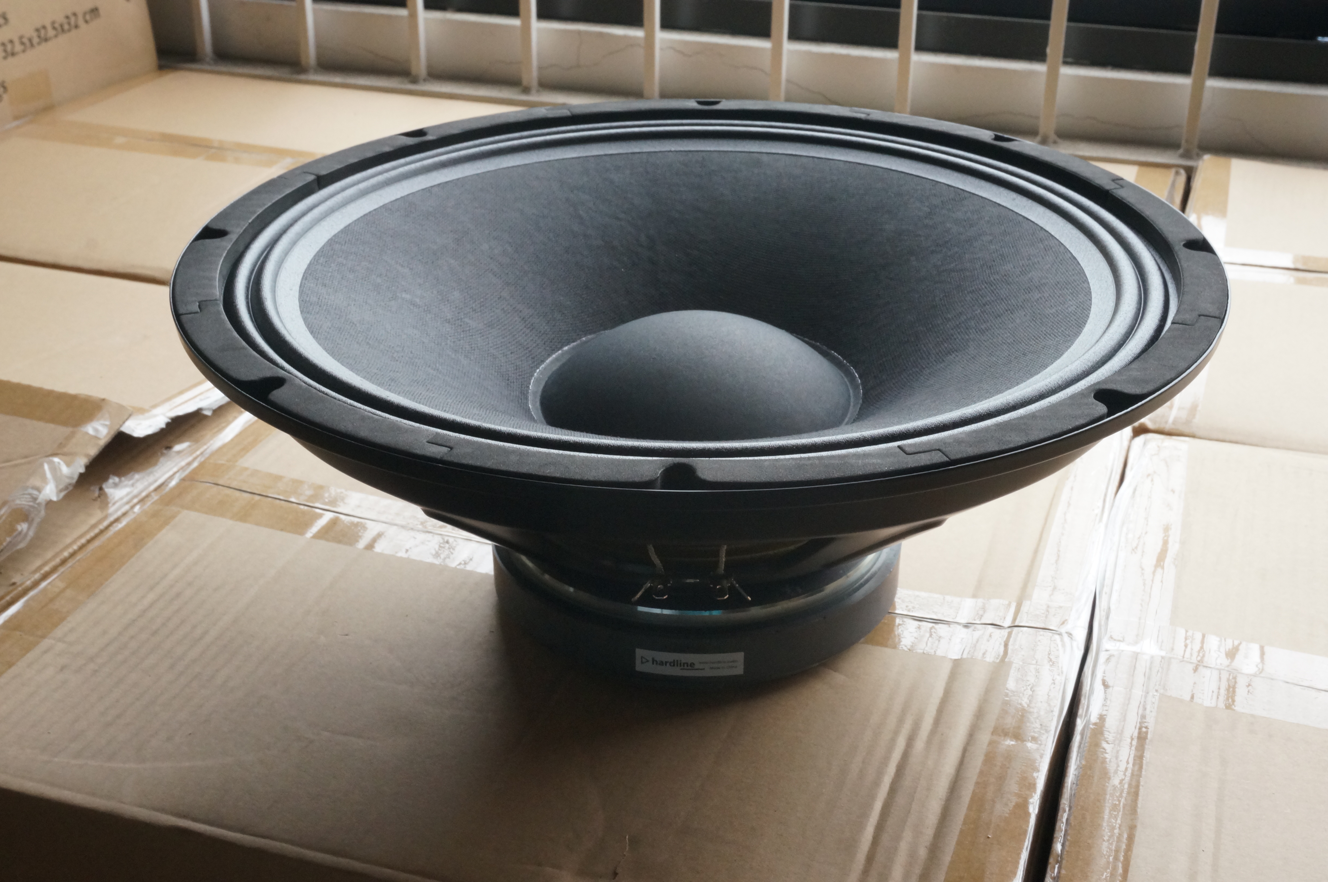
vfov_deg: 30.8
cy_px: 441
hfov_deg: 45.0
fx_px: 1603
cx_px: 664
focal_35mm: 44
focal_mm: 29
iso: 1600
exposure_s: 1/60
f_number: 16
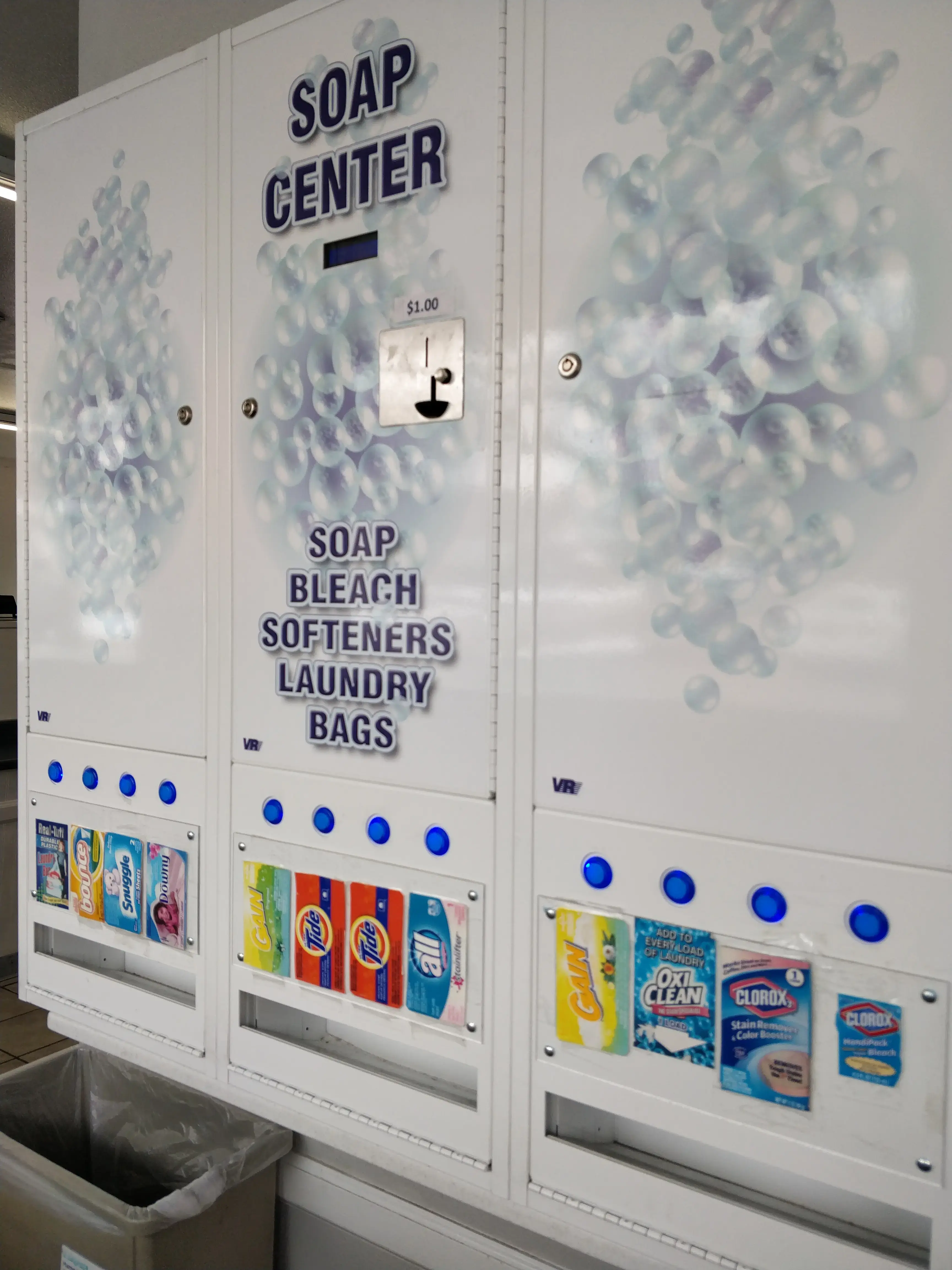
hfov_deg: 56.8
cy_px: 635
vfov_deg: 71.6
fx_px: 880
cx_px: 476
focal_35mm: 24
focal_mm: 4.1
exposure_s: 1/136
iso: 100
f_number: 1.7
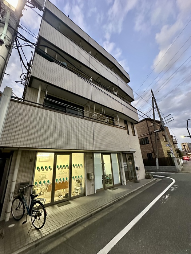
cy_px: 127
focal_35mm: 14
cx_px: 96
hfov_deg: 85.7
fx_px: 103
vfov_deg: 102.1
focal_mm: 2.22
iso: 640
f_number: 2.2
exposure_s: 1/50
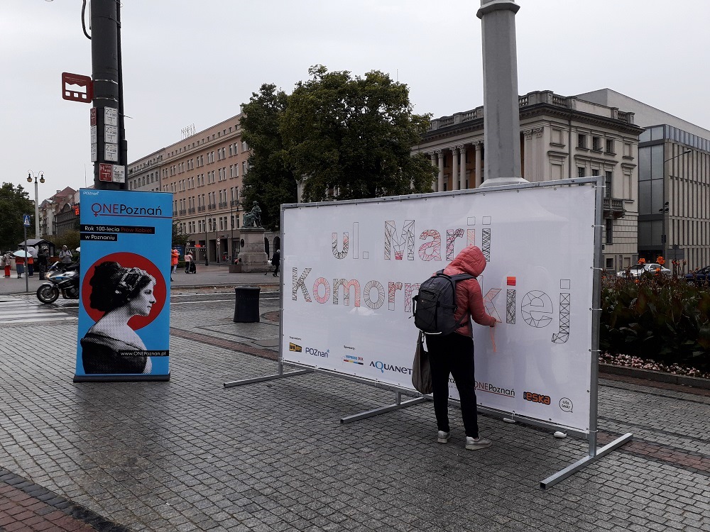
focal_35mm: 27
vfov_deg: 51.4
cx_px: 355
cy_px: 266
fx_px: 554
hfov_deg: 65.3
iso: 40
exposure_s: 1/252
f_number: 1.9
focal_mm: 3.6
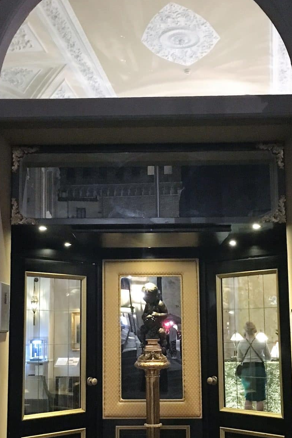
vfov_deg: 39.4
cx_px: 143
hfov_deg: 27.0
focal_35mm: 50
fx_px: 608
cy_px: 262
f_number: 2.2
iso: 320
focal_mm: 4.15
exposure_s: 1/17
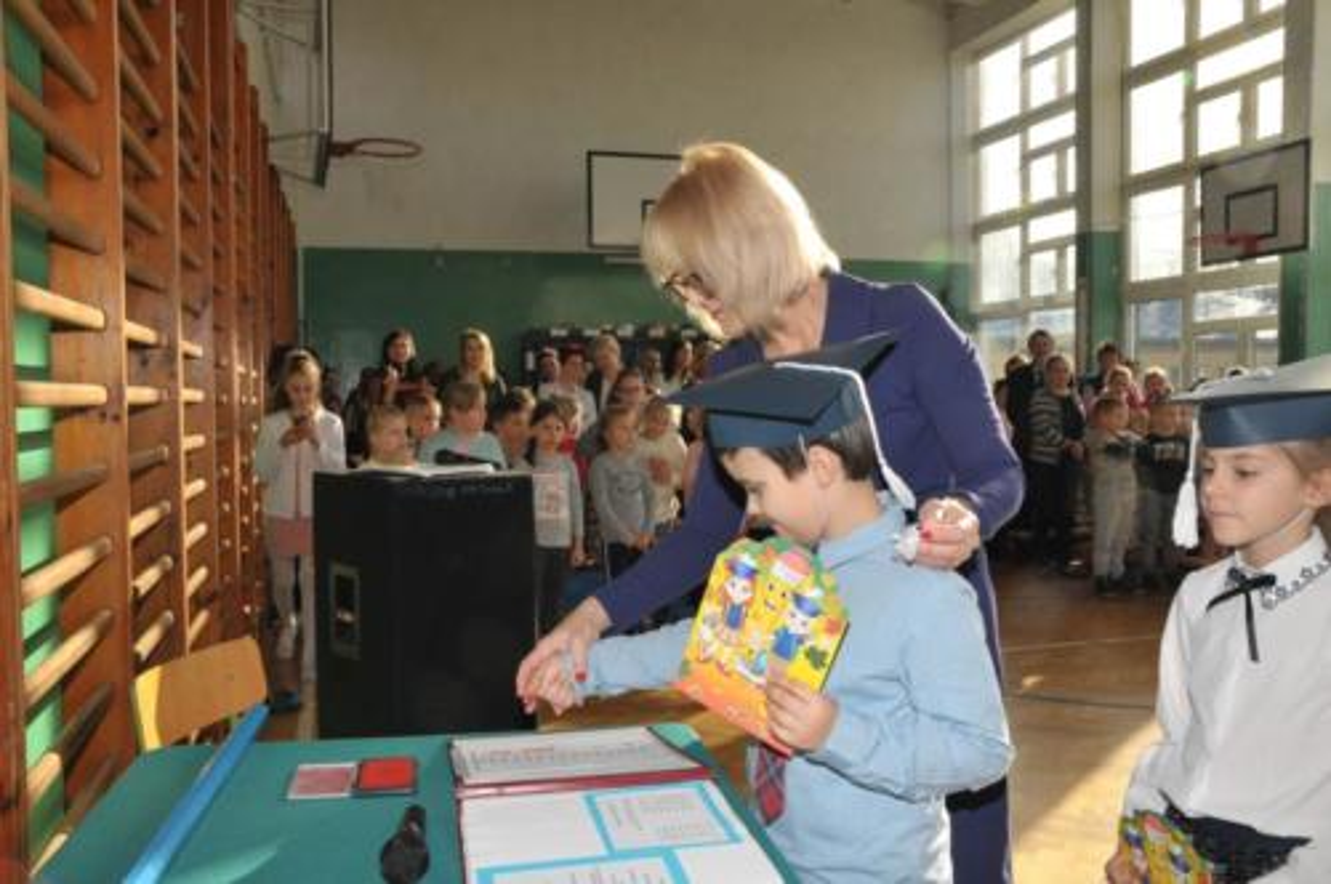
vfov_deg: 43.5
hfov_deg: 62.0
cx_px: 666
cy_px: 442
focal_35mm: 30
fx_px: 1108
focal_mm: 20
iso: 640
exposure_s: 1/250
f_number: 9
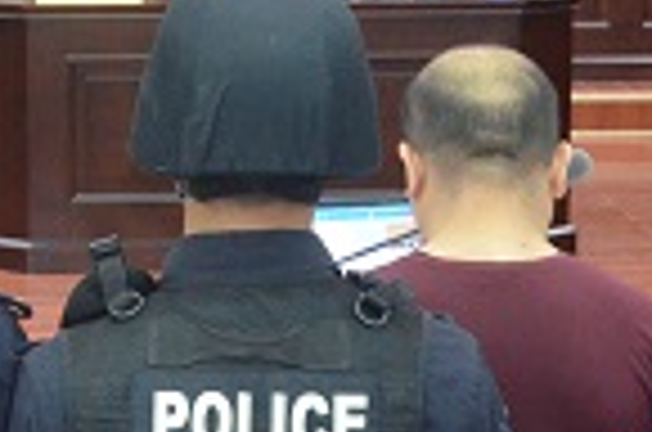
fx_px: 2873
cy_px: 119
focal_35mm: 159
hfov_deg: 12.9
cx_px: 81
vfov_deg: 8.6
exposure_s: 1/60
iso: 2800
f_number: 4.5
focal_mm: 22
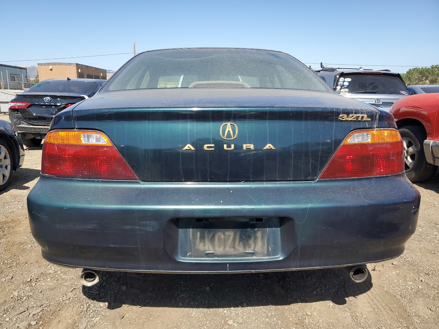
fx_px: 330
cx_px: 220
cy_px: 164
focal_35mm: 26
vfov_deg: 53.1
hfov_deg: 67.3
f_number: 1.5
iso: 50
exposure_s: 1/2000
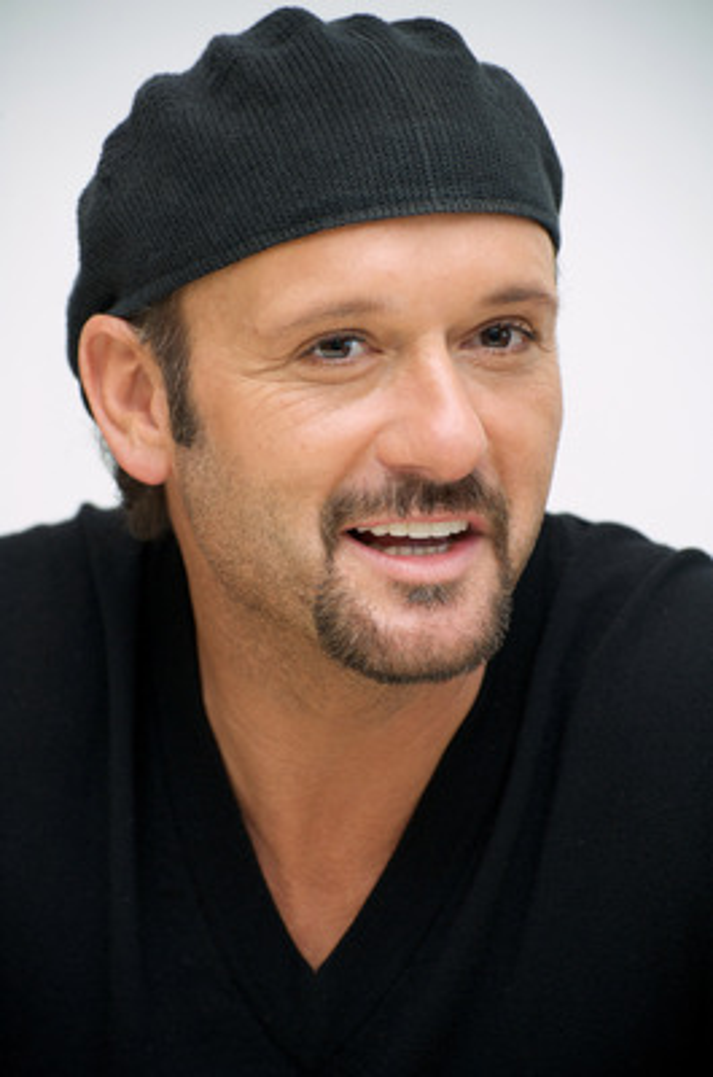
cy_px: 538
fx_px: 4624
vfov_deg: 13.3
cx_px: 356
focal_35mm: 155
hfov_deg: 8.8
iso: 500
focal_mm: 155
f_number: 6.3
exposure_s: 1/60
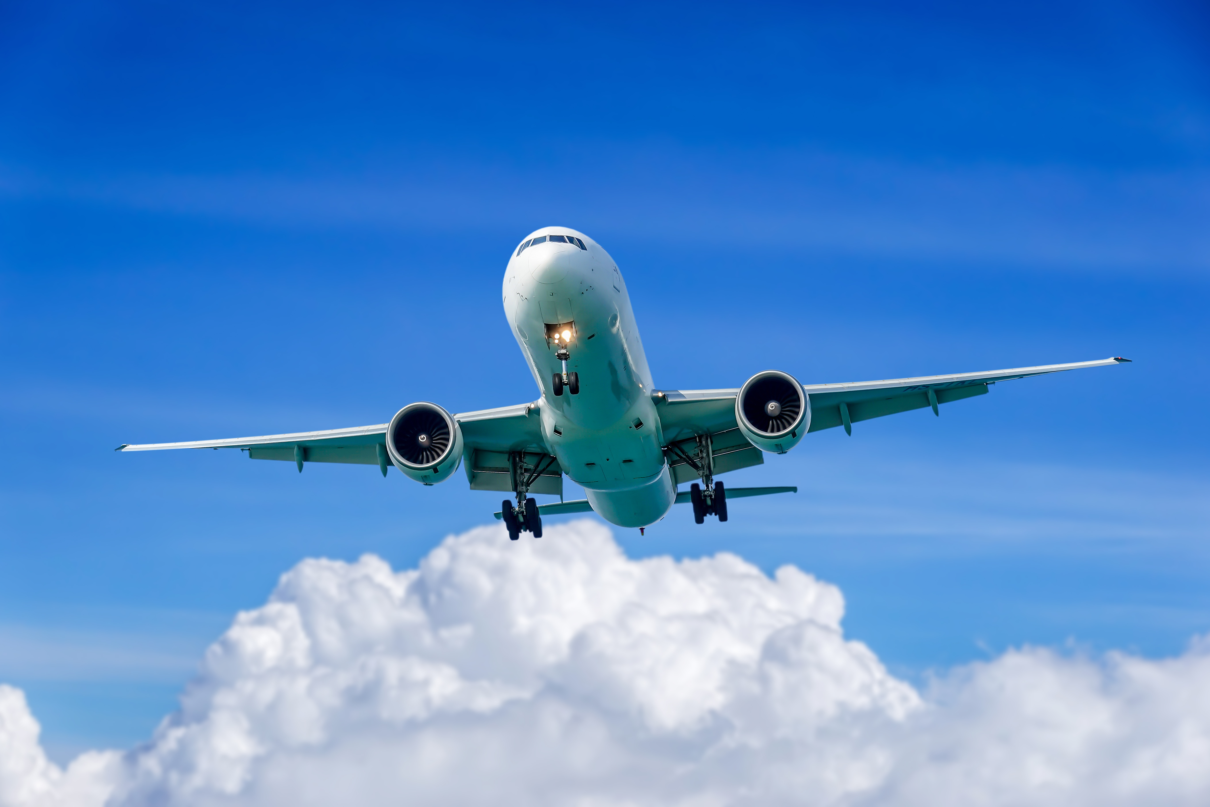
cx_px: 605
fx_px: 3428
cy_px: 404
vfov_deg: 13.4
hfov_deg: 20.0
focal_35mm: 102
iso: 125
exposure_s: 1/1000
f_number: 5
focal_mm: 37.4
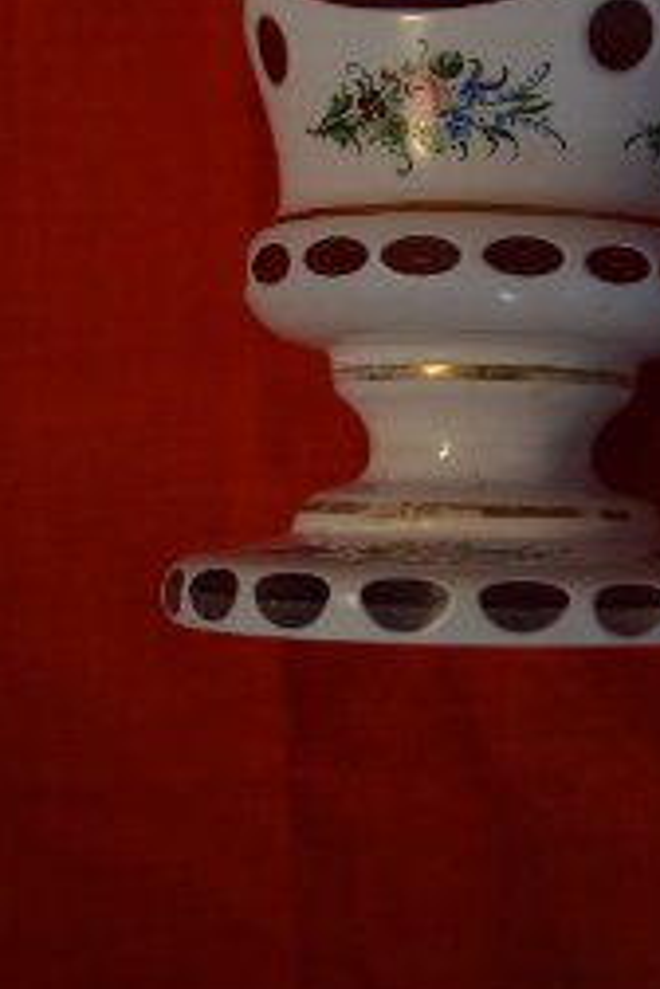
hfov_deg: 18.4
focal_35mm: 73
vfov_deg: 26.5
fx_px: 2007
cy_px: 39
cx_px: 562
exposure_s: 1/160
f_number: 4
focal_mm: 24
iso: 100
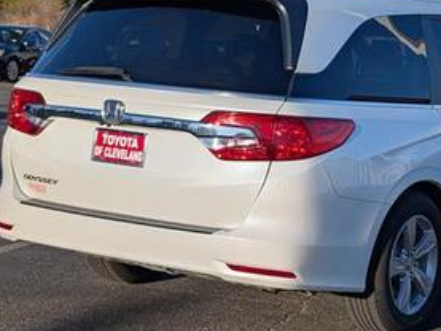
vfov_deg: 16.6
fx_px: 1134
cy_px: 153
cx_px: 320
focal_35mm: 89
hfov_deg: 21.8
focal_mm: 6.9
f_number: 1.68
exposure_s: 1/1667
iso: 20
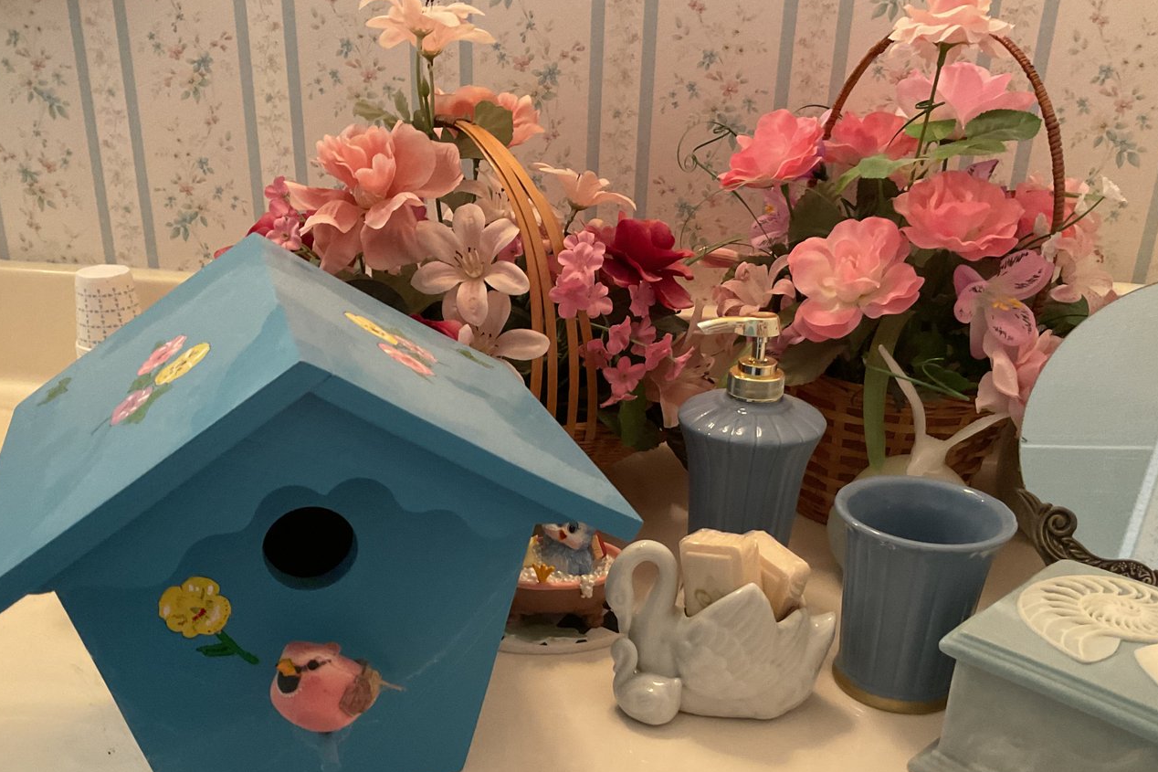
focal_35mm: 36
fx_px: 1158
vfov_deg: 36.5
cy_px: 511
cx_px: 547
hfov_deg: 53.1
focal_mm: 3
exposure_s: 1/60
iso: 200
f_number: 1.8
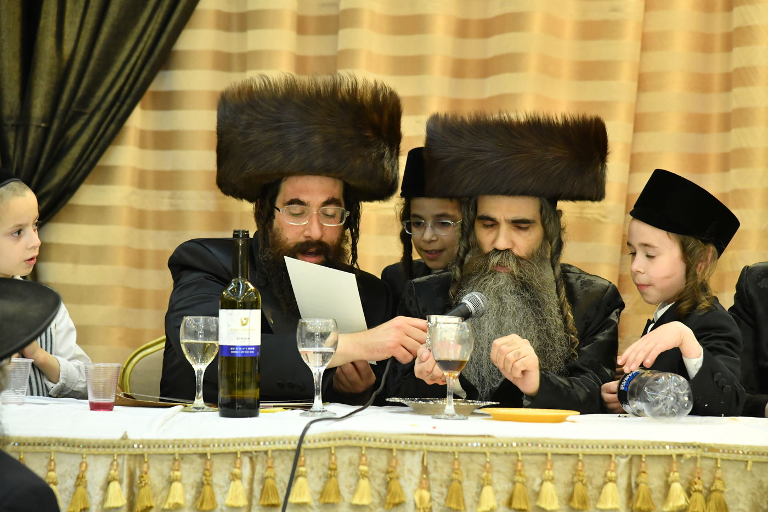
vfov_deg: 11.4
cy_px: 256
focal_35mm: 120
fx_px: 2560
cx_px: 384
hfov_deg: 17.1
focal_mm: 120
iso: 4000
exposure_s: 1/250
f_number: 5
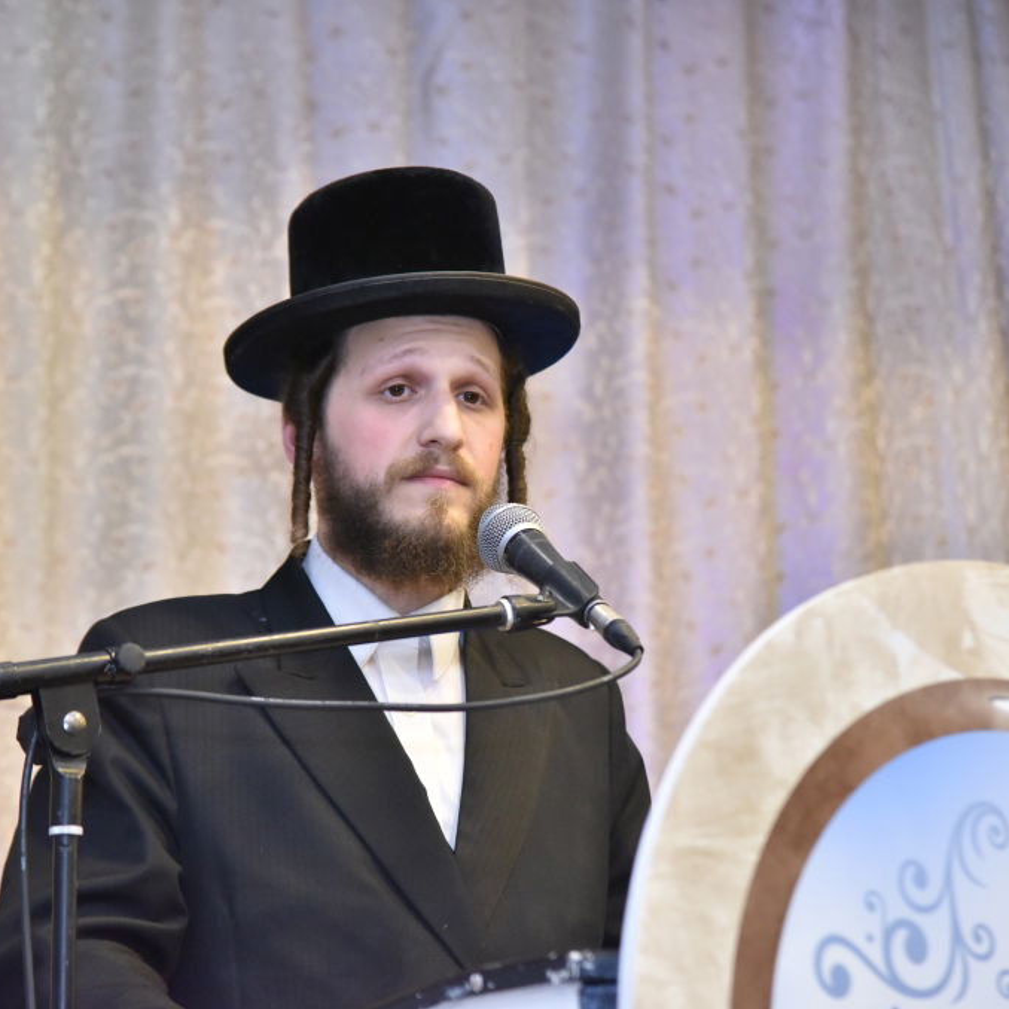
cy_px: 507
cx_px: 426
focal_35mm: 154
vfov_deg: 11.3
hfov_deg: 11.3
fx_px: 5079
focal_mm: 120
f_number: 4
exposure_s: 1/100
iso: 2500
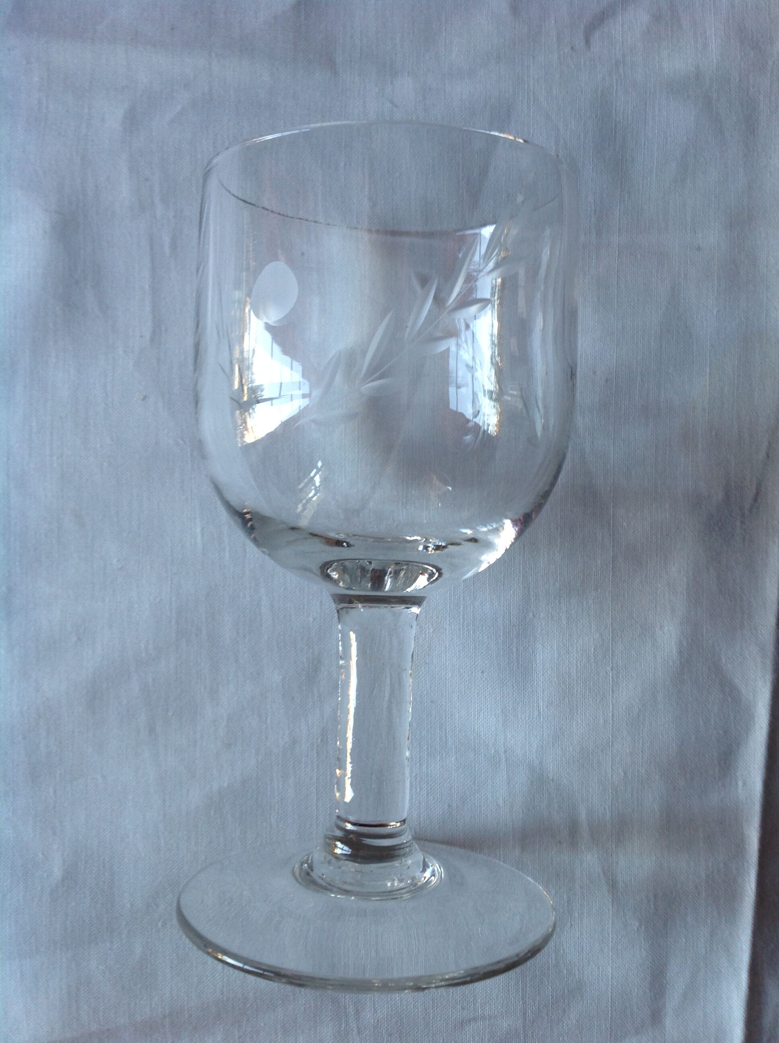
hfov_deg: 40.6
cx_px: 390
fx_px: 1053
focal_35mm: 35
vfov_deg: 52.7
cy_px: 522
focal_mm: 4.28
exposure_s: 1/24
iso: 64
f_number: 2.4
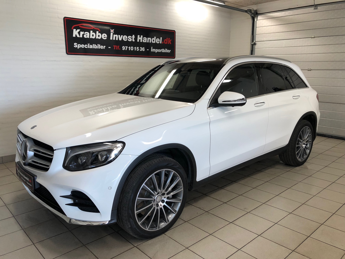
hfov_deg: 63.4
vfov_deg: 49.7
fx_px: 279
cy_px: 130
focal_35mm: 28
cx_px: 172
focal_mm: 3.99
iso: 32
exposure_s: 1/50
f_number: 1.8
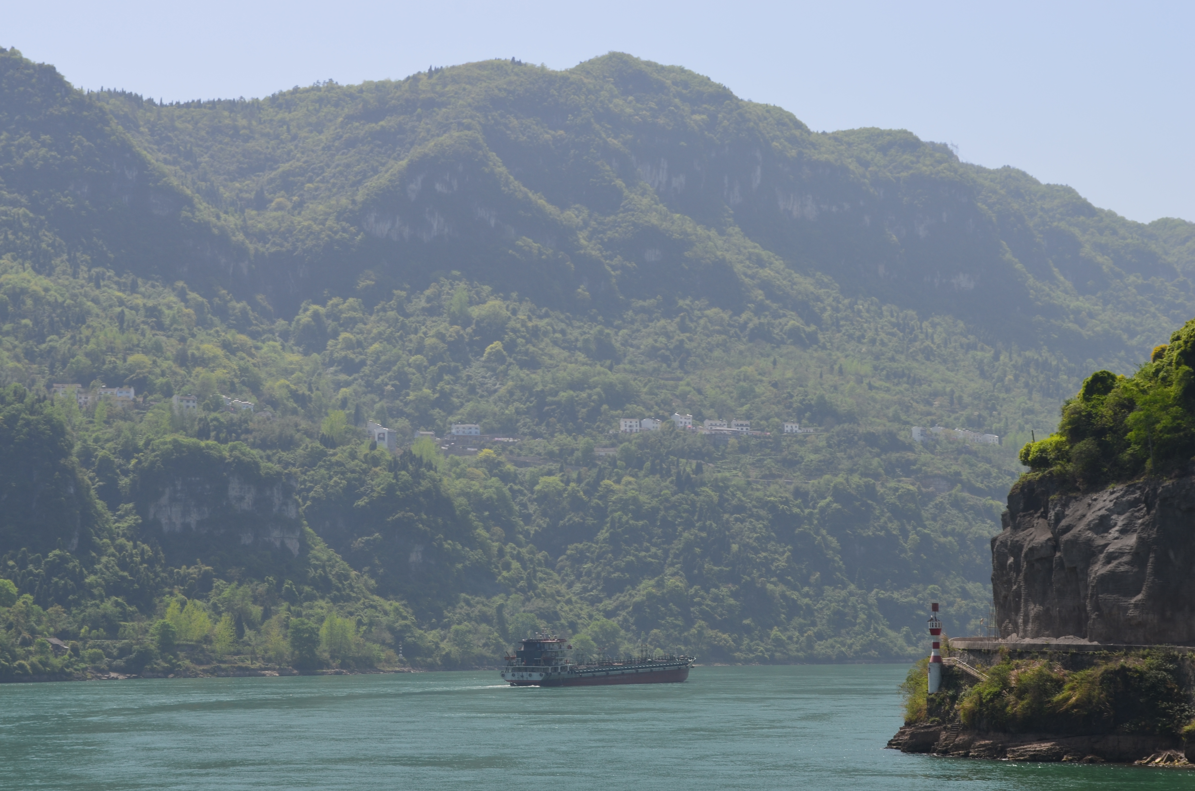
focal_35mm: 72
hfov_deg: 28.1
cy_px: 396
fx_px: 2385
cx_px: 598
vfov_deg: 18.8
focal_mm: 48
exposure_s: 1/160
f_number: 11
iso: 100
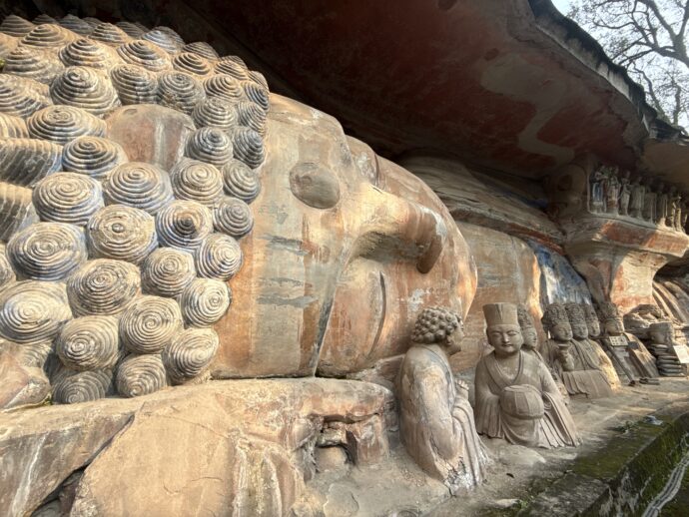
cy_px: 258
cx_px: 344
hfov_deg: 102.0
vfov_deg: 85.7
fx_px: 279
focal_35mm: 14
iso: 50
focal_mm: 2.22
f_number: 2.2
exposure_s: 1/596
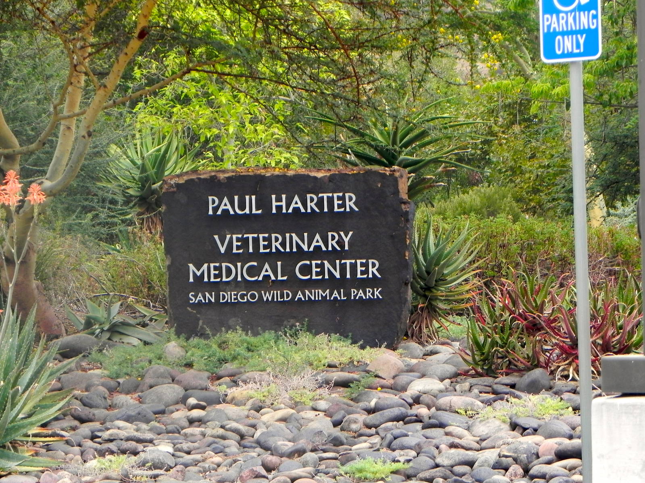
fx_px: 2683
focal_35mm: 144
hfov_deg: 13.7
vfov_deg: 10.3
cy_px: 242
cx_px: 322
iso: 160
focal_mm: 25.7
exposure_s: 1/77
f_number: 4.5
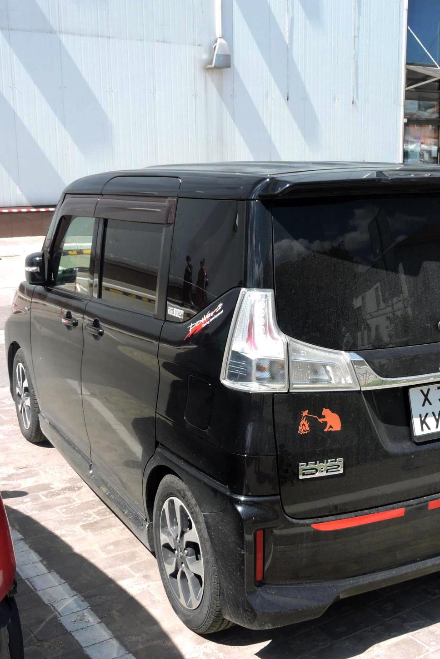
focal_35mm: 43
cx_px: 312
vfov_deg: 45.4
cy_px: 325
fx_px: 788
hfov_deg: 30.8
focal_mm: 5.4
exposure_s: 1/500
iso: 100
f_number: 3.5
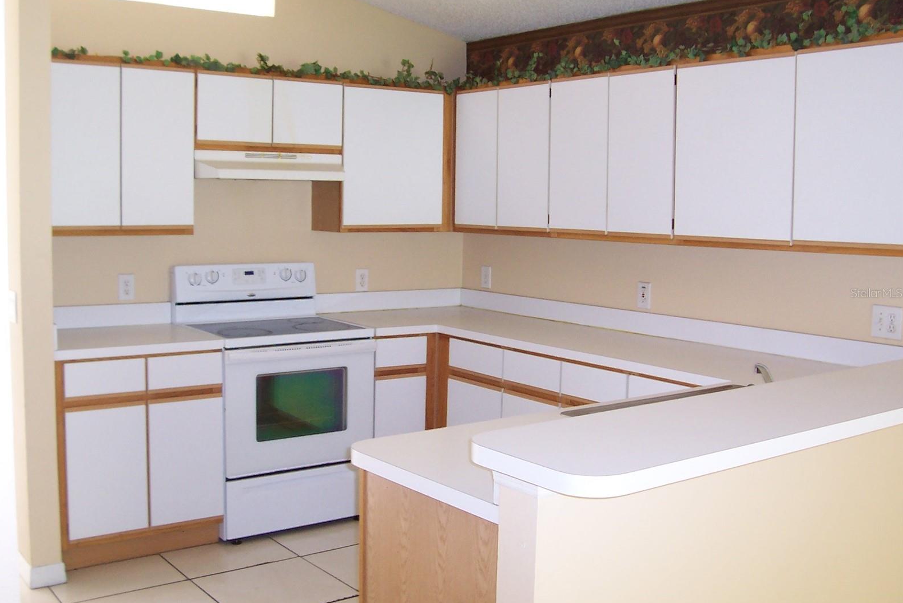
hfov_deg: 49.5
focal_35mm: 39
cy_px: 293
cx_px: 447
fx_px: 978
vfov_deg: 34.2
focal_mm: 5.6
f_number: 2.8
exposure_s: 1/15
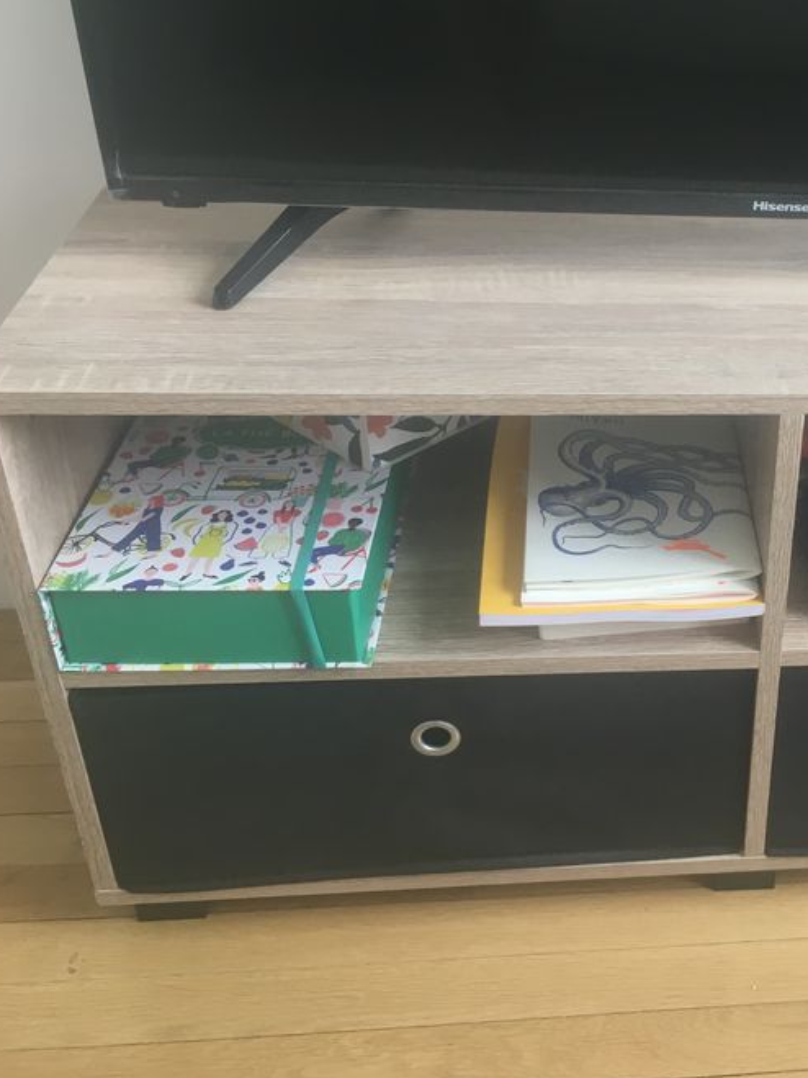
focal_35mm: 44
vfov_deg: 42.9
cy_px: 479
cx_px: 769
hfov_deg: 30.9
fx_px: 1370
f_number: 2.2
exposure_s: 1/33
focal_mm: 4.15
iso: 64
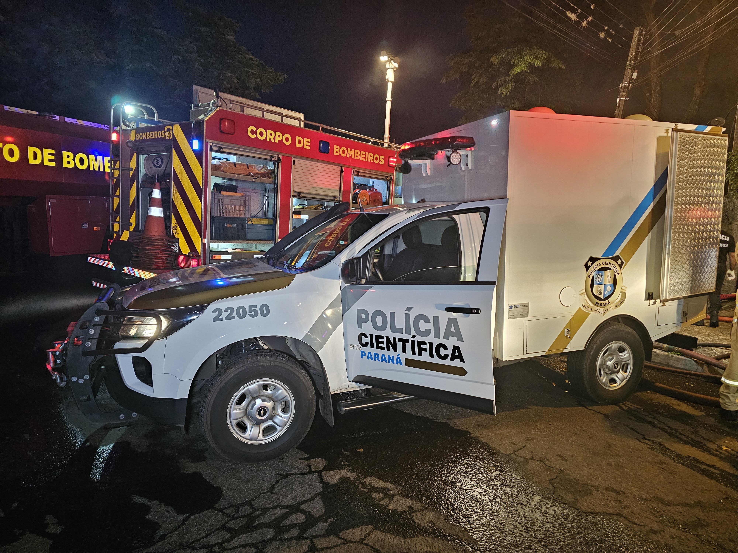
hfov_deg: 73.9
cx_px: 369
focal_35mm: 23
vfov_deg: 58.9
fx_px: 490
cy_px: 276
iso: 800
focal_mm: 6.3
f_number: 1.7
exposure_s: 1/120
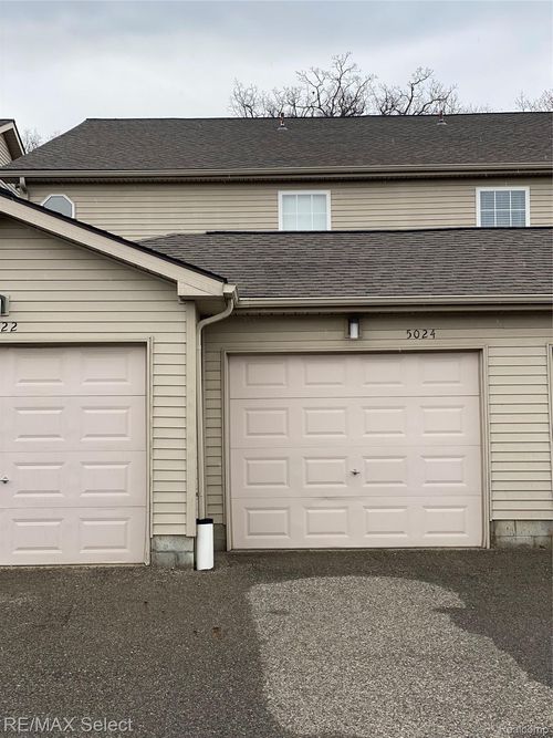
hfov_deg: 28.0
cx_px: 276
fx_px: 1108
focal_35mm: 52
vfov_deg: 36.8
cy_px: 369
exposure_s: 1/571
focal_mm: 6
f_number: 2
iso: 20
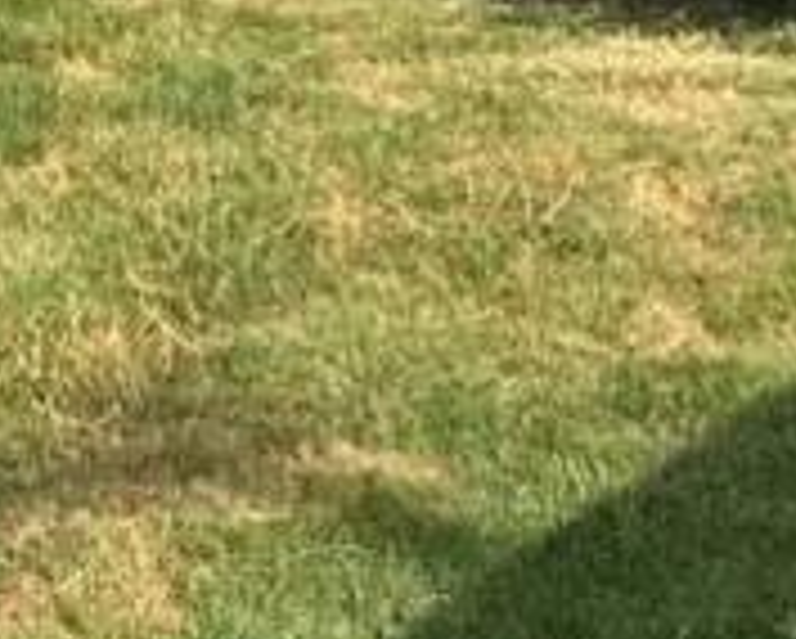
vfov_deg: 9.1
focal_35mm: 169
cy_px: 634
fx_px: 3986
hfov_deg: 11.3
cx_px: 90
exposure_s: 1/2710
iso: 80
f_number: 1.78
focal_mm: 6.76
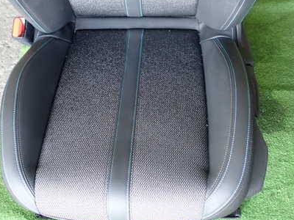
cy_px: 97
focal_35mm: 54
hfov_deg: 35.5
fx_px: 459
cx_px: 133
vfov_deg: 27.0
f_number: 2.5
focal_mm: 6.37
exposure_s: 1/40
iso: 250
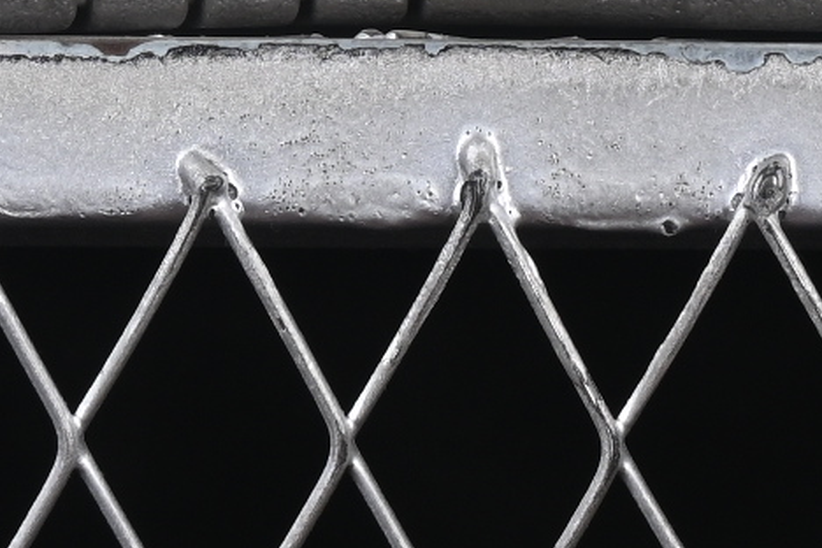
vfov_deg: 3.0
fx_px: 10183
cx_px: 646
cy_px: -978
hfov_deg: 4.6
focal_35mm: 446
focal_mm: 50
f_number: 8
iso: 160
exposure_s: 1/80
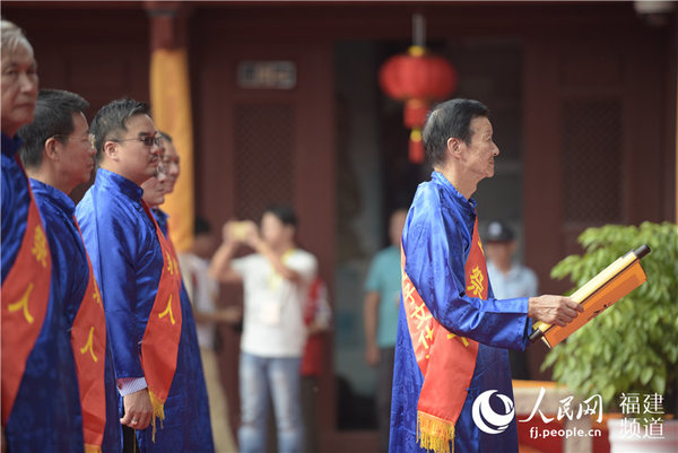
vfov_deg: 6.9
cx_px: 339
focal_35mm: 200
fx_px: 3769
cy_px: 226
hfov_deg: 10.3
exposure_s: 1/320
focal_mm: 200
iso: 100
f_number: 2.8
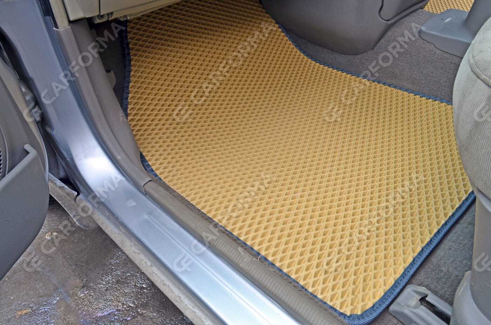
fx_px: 408
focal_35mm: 30
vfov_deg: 43.4
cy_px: 162
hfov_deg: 62.0
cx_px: 246
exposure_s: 1/60
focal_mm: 20
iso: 250
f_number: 9.5
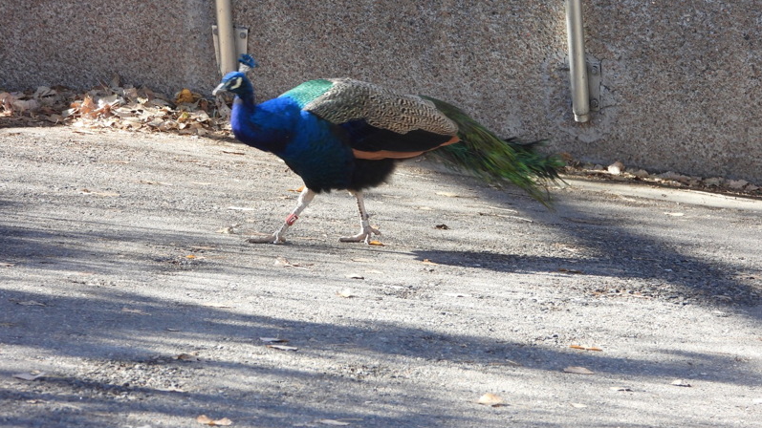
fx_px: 6626
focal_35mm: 328
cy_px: 182
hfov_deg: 6.6
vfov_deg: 3.7
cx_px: 381
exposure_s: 1/125
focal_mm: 53.9
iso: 160
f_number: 4.5
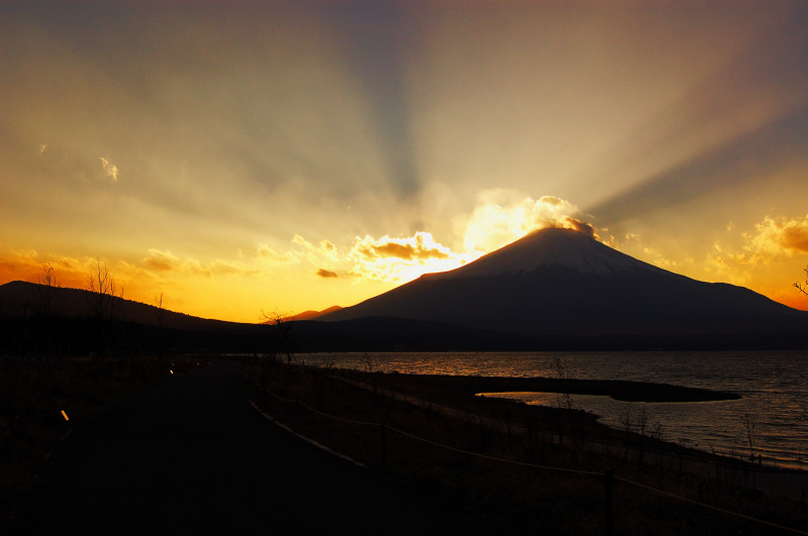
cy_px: 268
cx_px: 404
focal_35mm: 33
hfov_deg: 57.3
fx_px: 740
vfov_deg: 39.9
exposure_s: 1/800
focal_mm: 22
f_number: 8
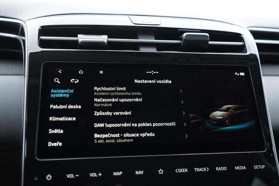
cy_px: 93
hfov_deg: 53.1
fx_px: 279
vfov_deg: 36.9
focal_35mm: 36
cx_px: 140
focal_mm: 24
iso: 250
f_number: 2.8
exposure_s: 1/40
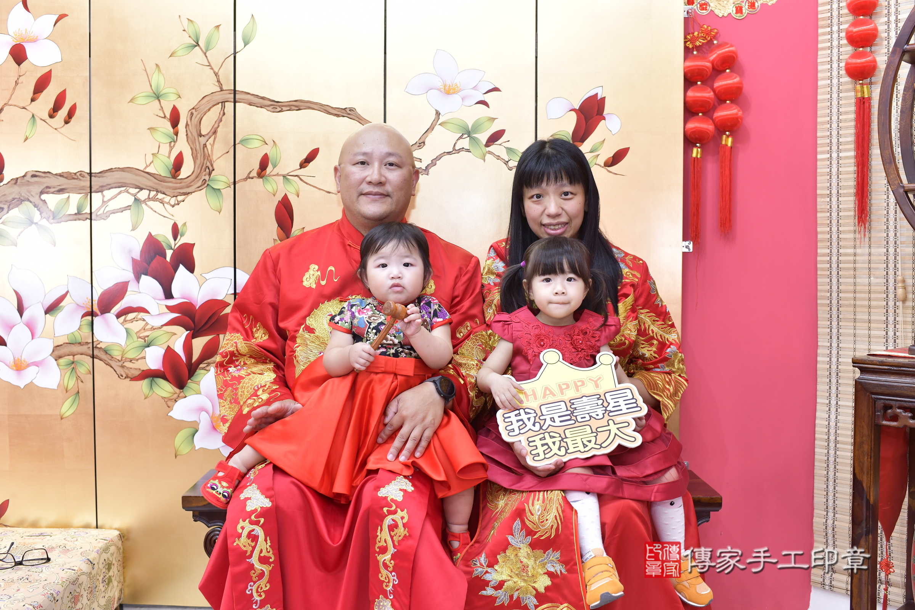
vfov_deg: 37.9
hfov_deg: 54.4
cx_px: 458
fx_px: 890
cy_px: 305
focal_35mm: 35
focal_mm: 35
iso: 1000
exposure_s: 1/200
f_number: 4.5
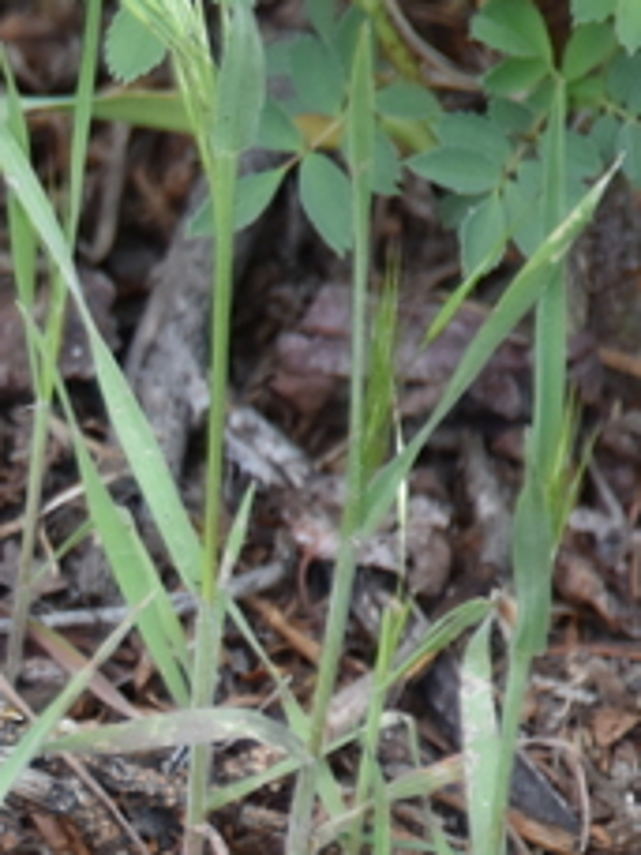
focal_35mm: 1618
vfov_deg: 1.2
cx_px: -1417
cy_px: 885
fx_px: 39948
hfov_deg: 0.9
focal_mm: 300
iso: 900
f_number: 5.6
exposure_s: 1/640
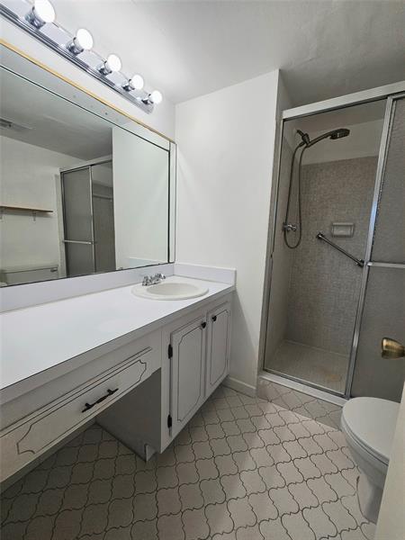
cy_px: 270
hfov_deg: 89.9
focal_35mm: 13
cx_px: 202
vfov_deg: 106.2
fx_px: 203
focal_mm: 2.2
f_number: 2.2
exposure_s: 1/189
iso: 50
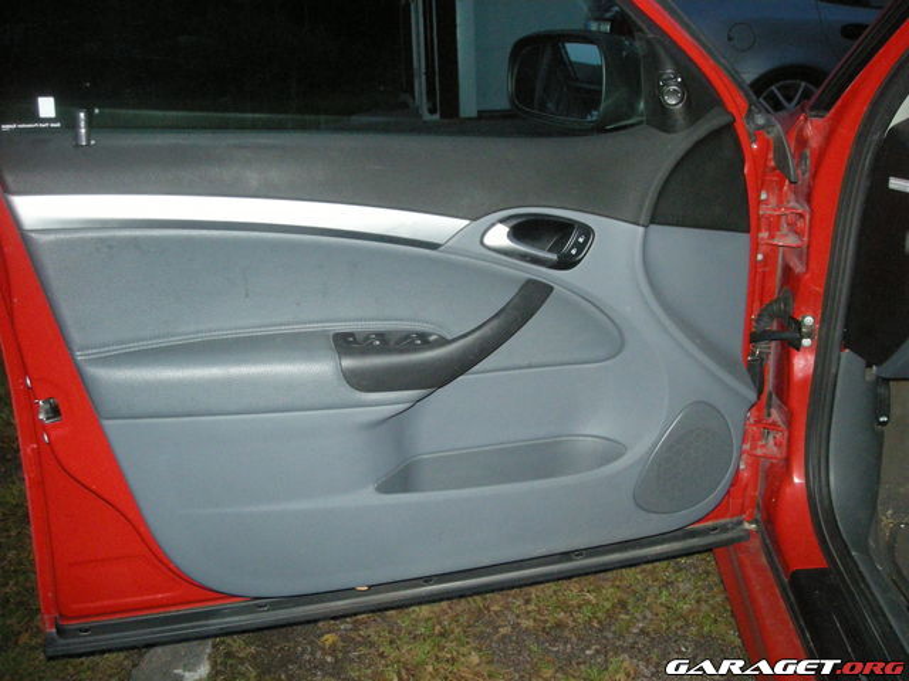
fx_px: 919
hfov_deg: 52.6
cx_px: 454
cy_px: 340
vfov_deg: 40.7
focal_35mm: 35
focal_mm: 5.7
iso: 400
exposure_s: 1/60
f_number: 2.8
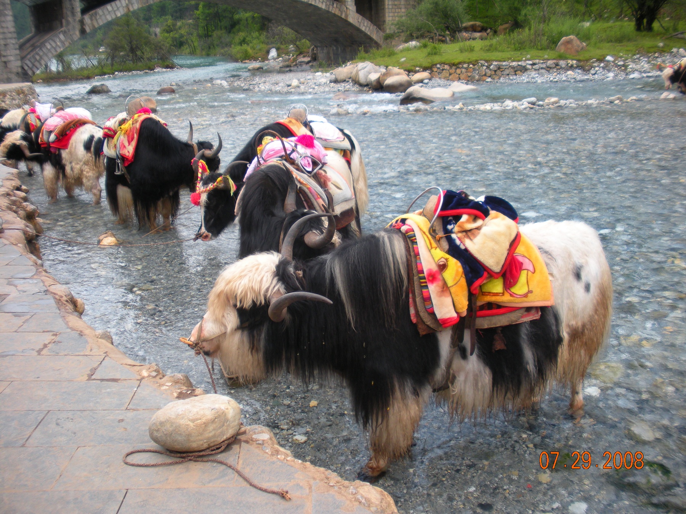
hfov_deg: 51.4
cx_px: 343
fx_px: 713
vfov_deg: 39.7
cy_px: 257
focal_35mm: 36
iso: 64
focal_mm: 6.3
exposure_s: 1/215
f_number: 3.5
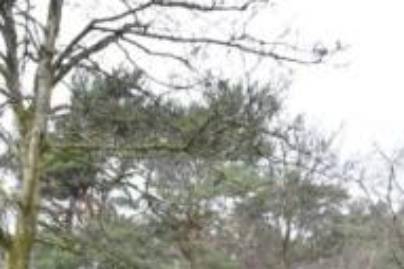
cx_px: 240
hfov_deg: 35.1
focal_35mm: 57
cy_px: 440
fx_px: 636
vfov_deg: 19.6
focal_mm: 11
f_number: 5
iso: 160
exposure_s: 1/15
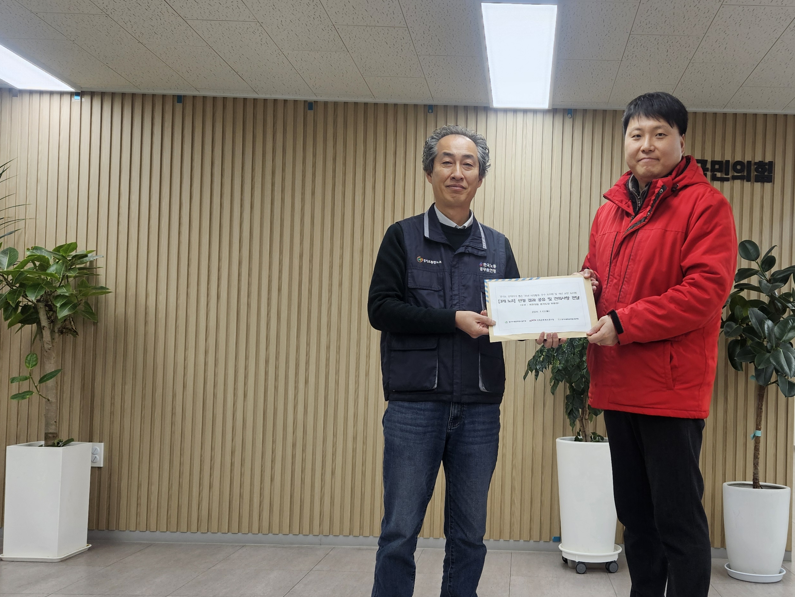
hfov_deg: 49.3
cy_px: 352
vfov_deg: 38.5
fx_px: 850
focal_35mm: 37
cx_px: 524
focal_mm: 5.4
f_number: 1.8
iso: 64
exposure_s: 1/120
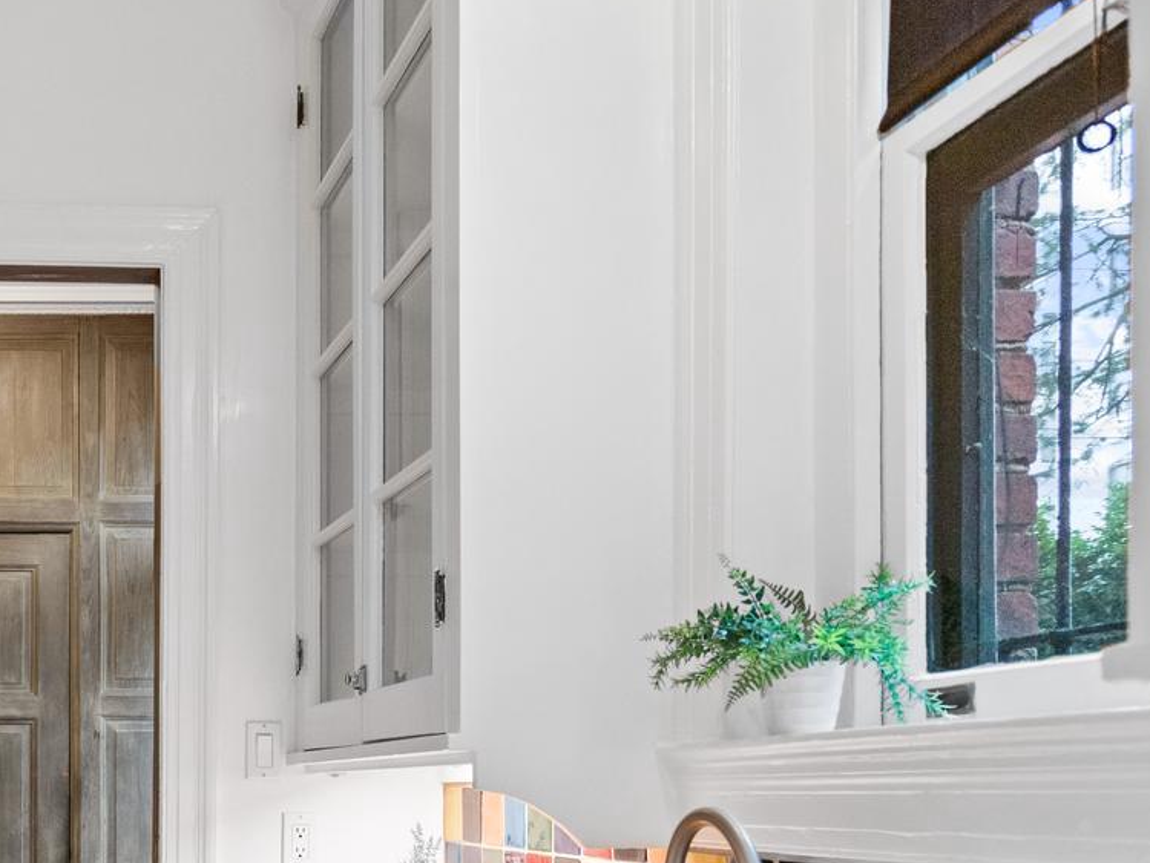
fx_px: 1396
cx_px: 20
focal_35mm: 42
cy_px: 783
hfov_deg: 39.8
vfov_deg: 32.6
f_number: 4
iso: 800
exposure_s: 1/8
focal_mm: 16
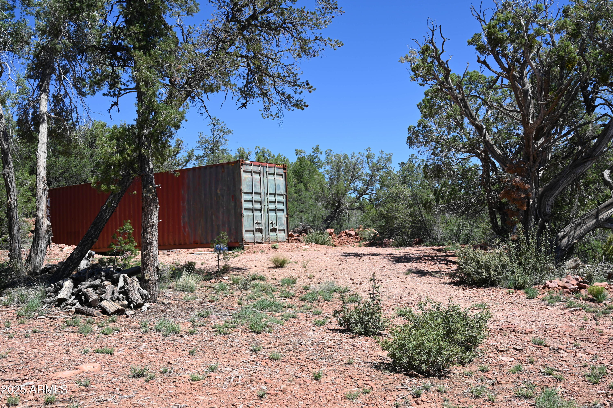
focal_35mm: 38
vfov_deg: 35.0
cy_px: 204
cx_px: 306
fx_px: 647
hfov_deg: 50.7
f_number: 6.3
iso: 100
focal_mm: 38
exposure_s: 1/320
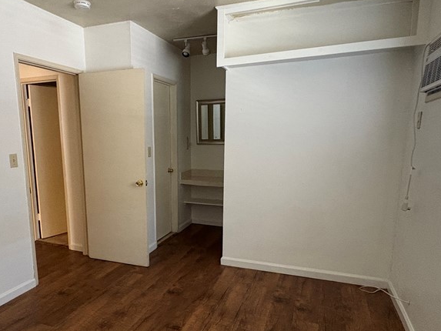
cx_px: 178
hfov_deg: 68.7
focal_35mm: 25
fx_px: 319
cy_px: 189
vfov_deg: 54.7
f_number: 2.2
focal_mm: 2.22
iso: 500
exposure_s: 1/60
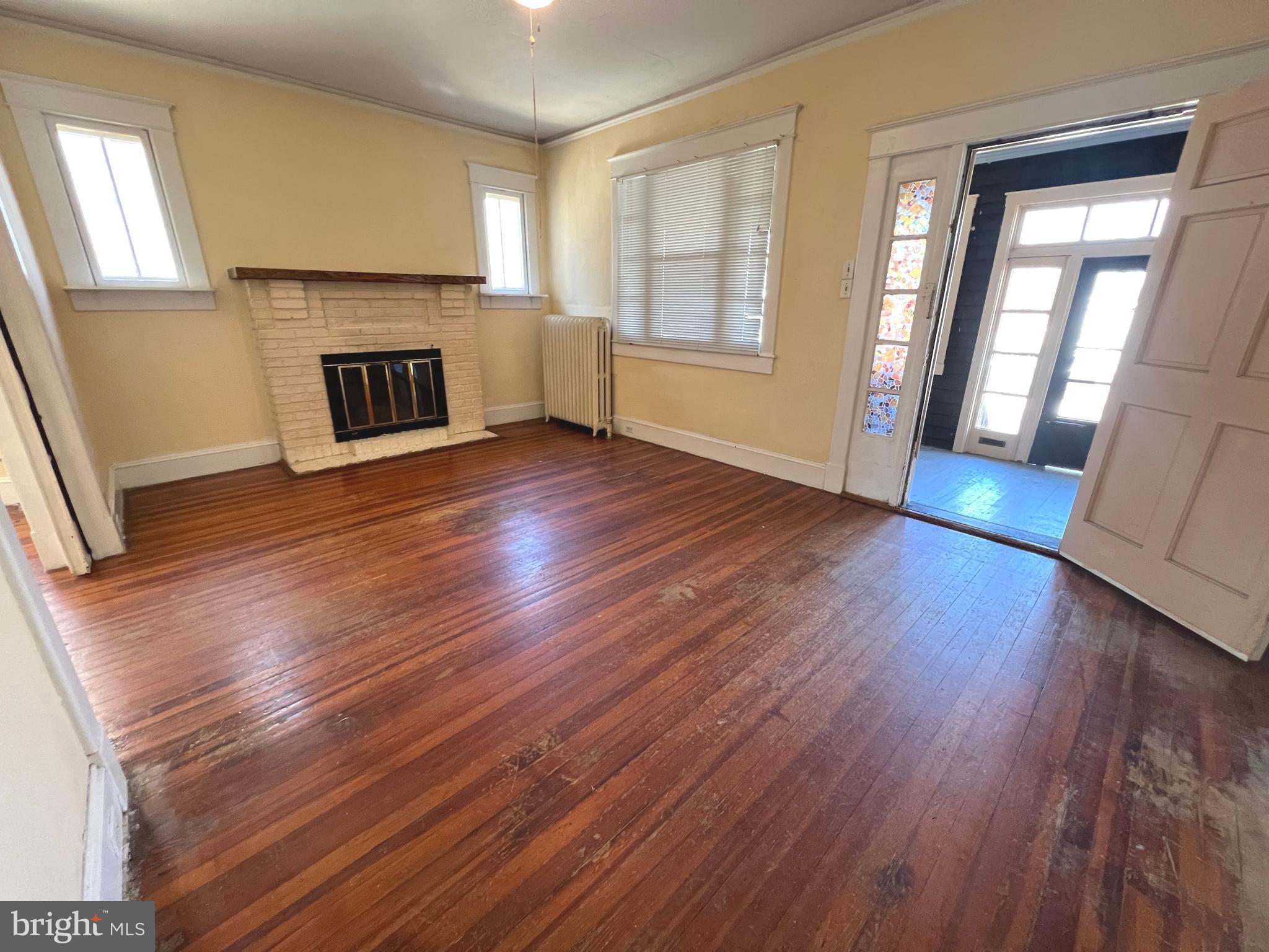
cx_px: 634
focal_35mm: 13
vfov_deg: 89.9
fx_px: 477
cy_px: 476
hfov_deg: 106.2
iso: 320
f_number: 1.8
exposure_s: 1/60
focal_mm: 1.57
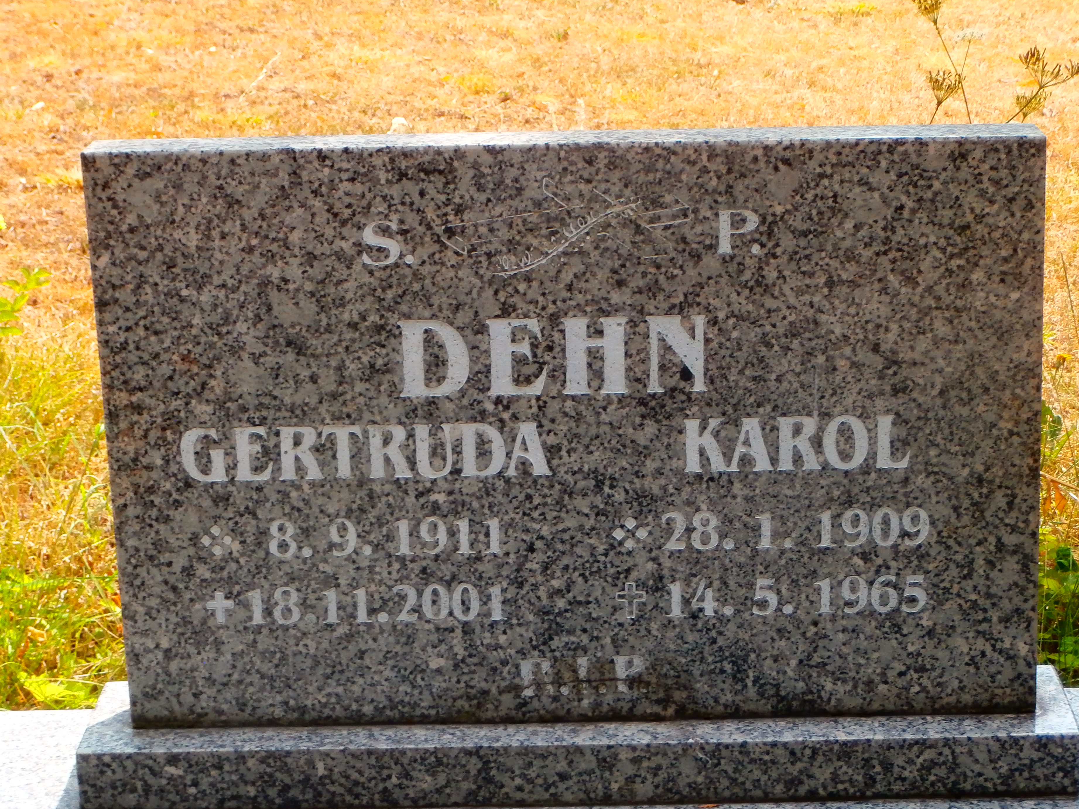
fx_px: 2650
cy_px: 436
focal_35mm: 85
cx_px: 628
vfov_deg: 17.4
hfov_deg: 23.0
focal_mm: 12.1
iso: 100
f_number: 4.7
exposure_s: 1/160
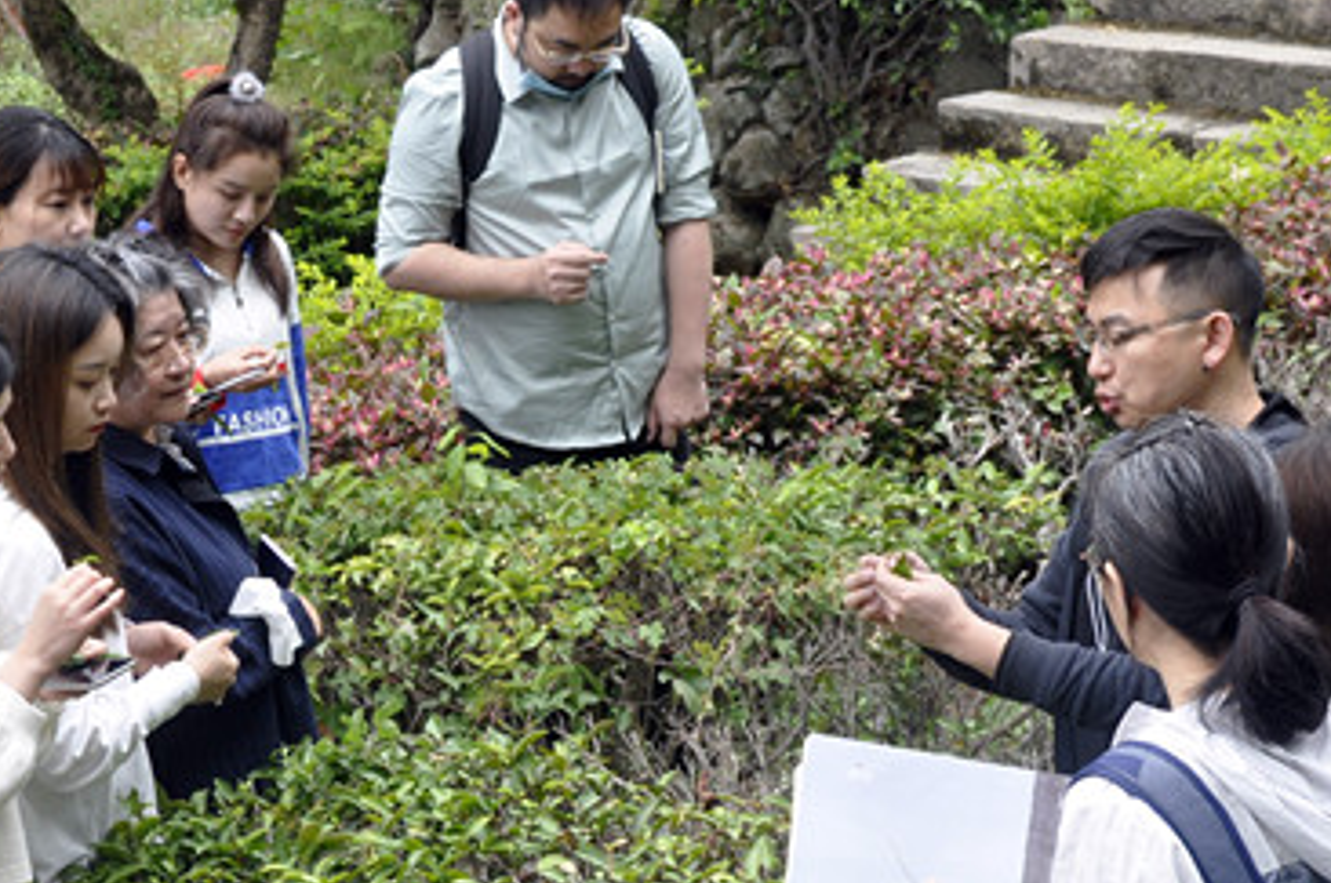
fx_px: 3877
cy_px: 747
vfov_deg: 12.9
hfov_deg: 19.4
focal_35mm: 105
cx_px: 440
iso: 320
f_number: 10
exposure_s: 1/100
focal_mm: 32
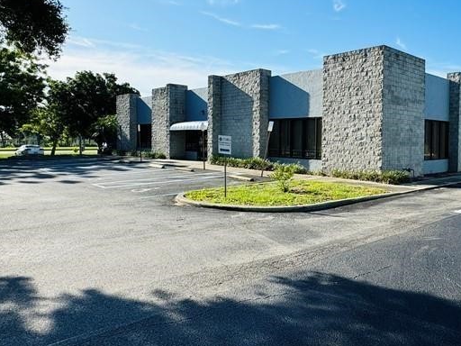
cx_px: 342
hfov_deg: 60.2
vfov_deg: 49.6
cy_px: 150
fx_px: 373
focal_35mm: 28
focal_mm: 2.22
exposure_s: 1/1420
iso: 50
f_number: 2.2
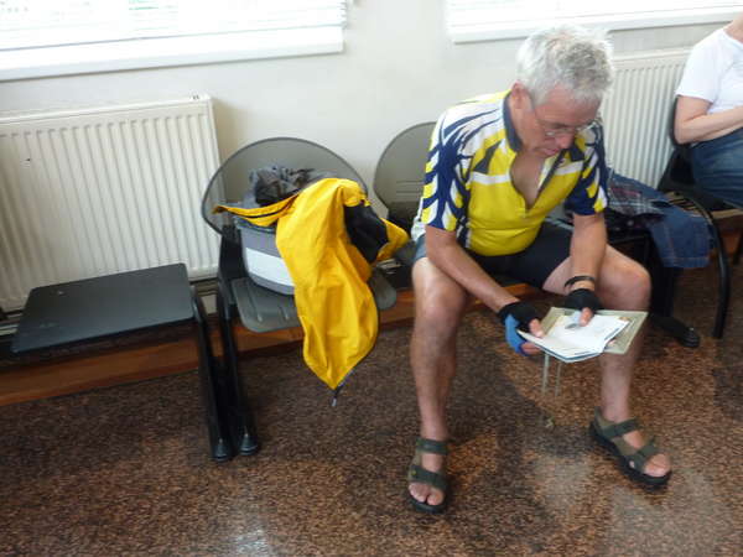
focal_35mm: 29
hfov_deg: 61.7
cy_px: 278
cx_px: 372
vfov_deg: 48.2
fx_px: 622
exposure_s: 1/30
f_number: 3.4
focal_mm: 4.7
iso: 200
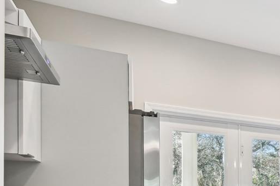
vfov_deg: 26.4
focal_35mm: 47
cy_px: 204
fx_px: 365
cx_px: 407
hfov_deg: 28.9
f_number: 7.1
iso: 100
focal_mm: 10
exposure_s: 1/10
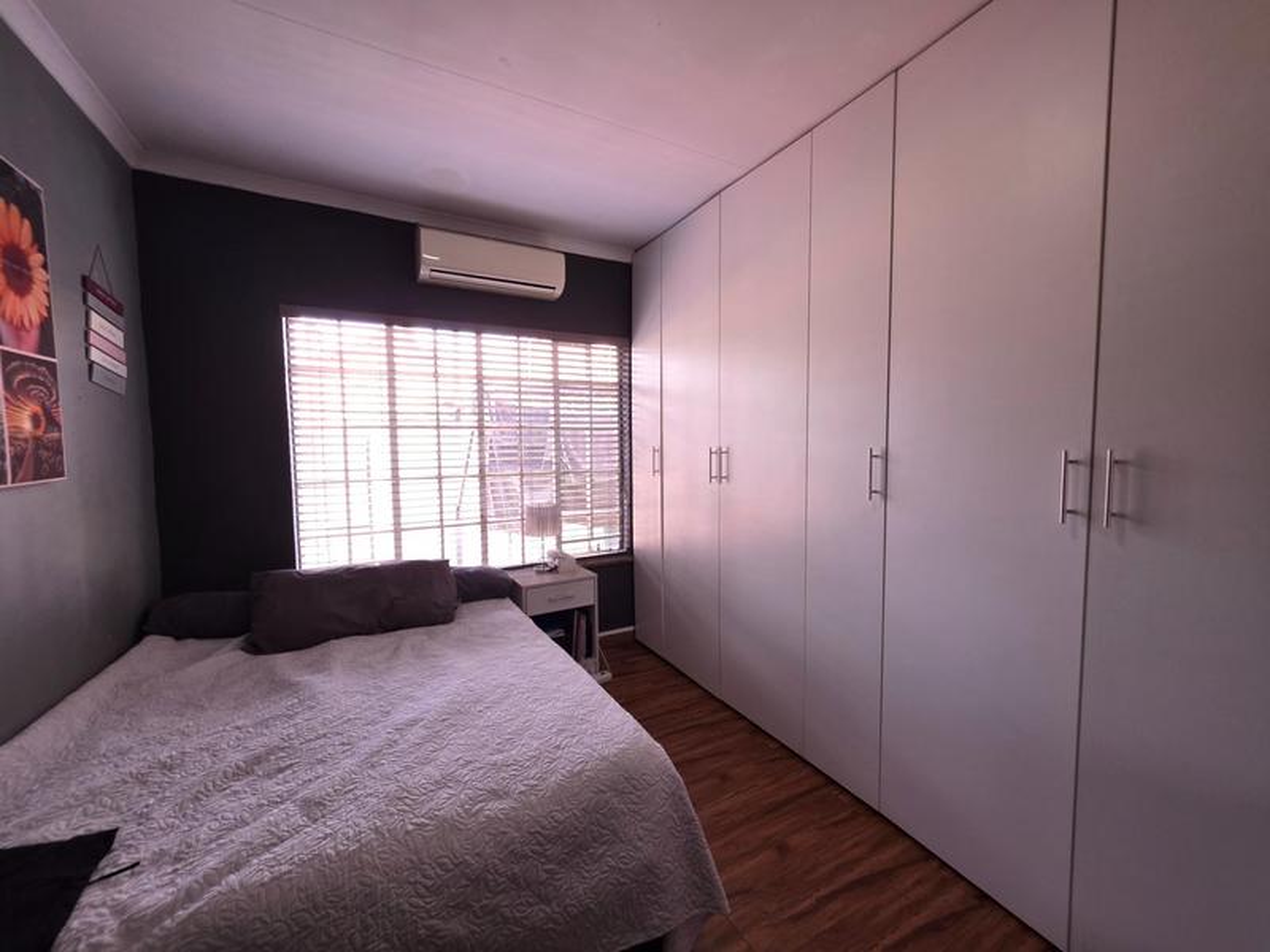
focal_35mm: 13
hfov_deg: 106.2
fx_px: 477
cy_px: 476
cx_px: 635
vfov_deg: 89.9
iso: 200
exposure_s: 1/100
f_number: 1.9
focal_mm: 2.2
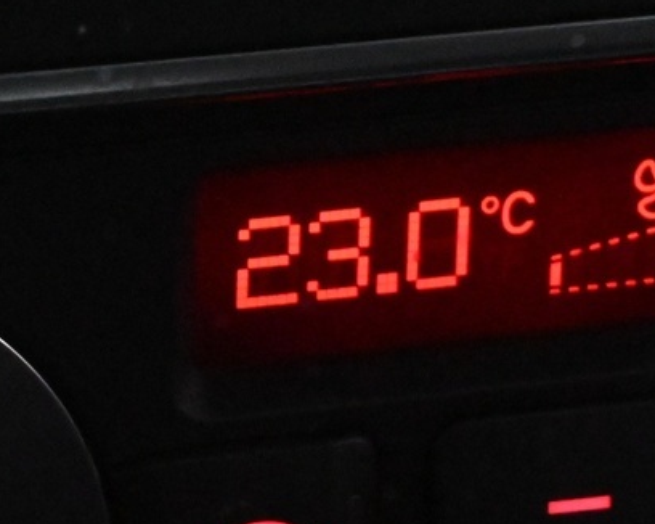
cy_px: -257
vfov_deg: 5.8
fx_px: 5093
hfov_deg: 7.4
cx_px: 308
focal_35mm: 263
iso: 10000
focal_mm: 47
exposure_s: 1/80
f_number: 6
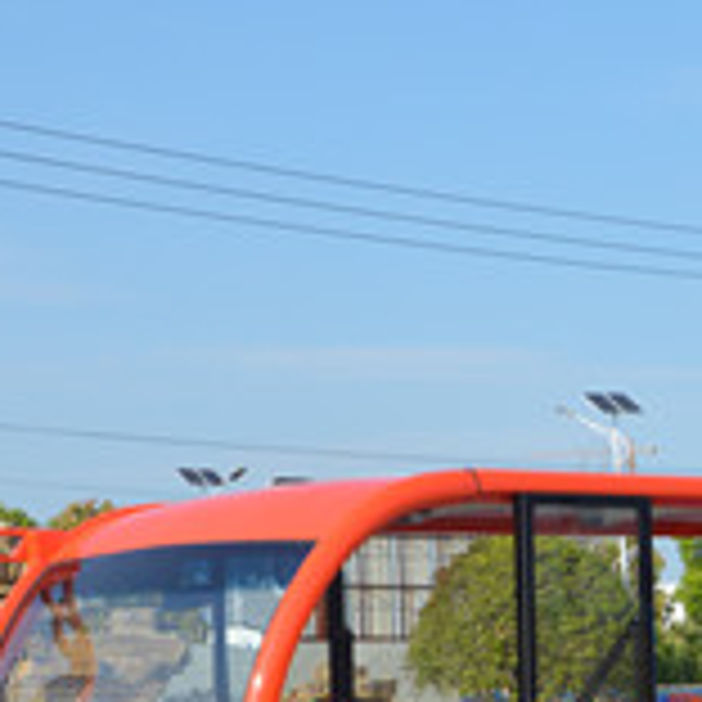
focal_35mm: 103
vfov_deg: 16.8
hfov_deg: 16.8
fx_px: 2355
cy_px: 567
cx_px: 585
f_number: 8
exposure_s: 1/250
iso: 100
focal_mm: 21
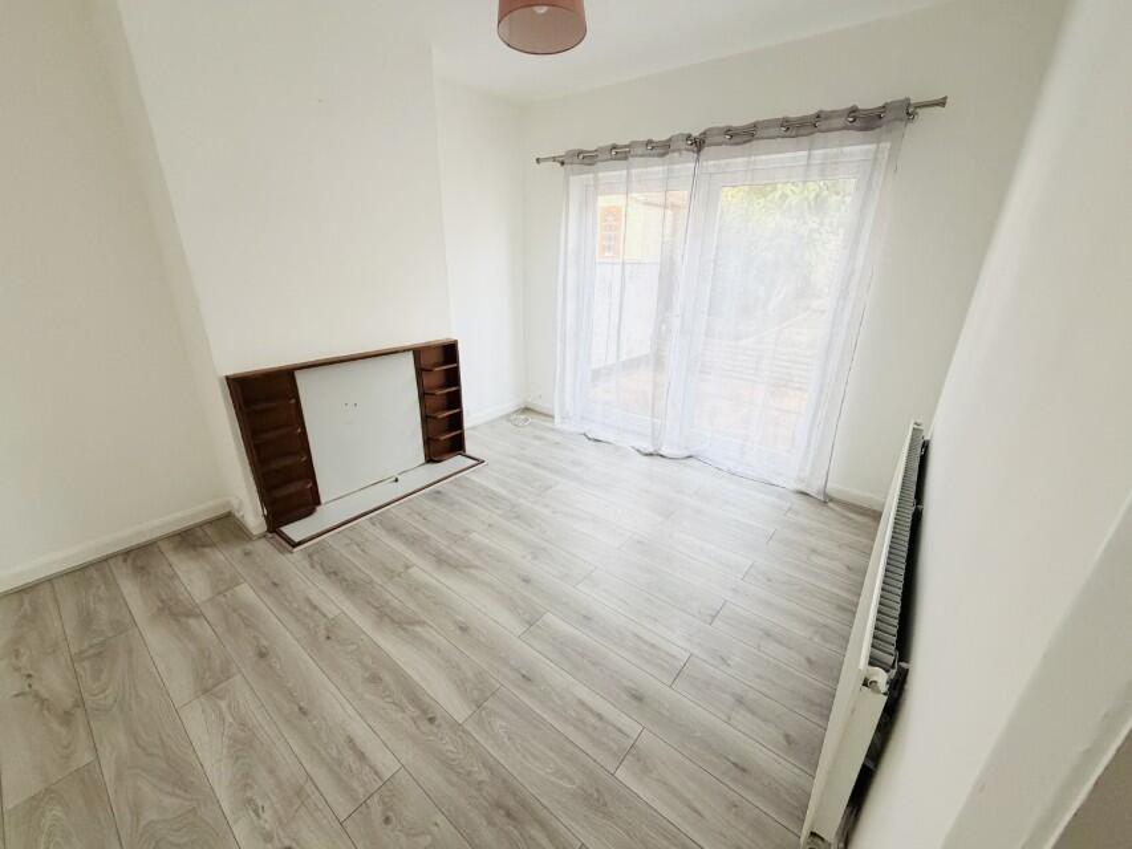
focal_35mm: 14
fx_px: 458
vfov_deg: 85.7
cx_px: 566
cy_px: 424
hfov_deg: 102.1
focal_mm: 2.22
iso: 250
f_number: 2.2
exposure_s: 1/121
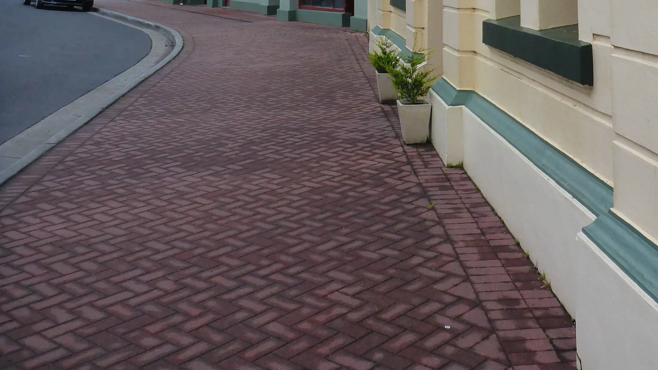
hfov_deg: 43.6
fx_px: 820
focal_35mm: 47
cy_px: -129
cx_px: 379
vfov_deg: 22.4
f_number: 3.3
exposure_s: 1/640
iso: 160
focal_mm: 4.9
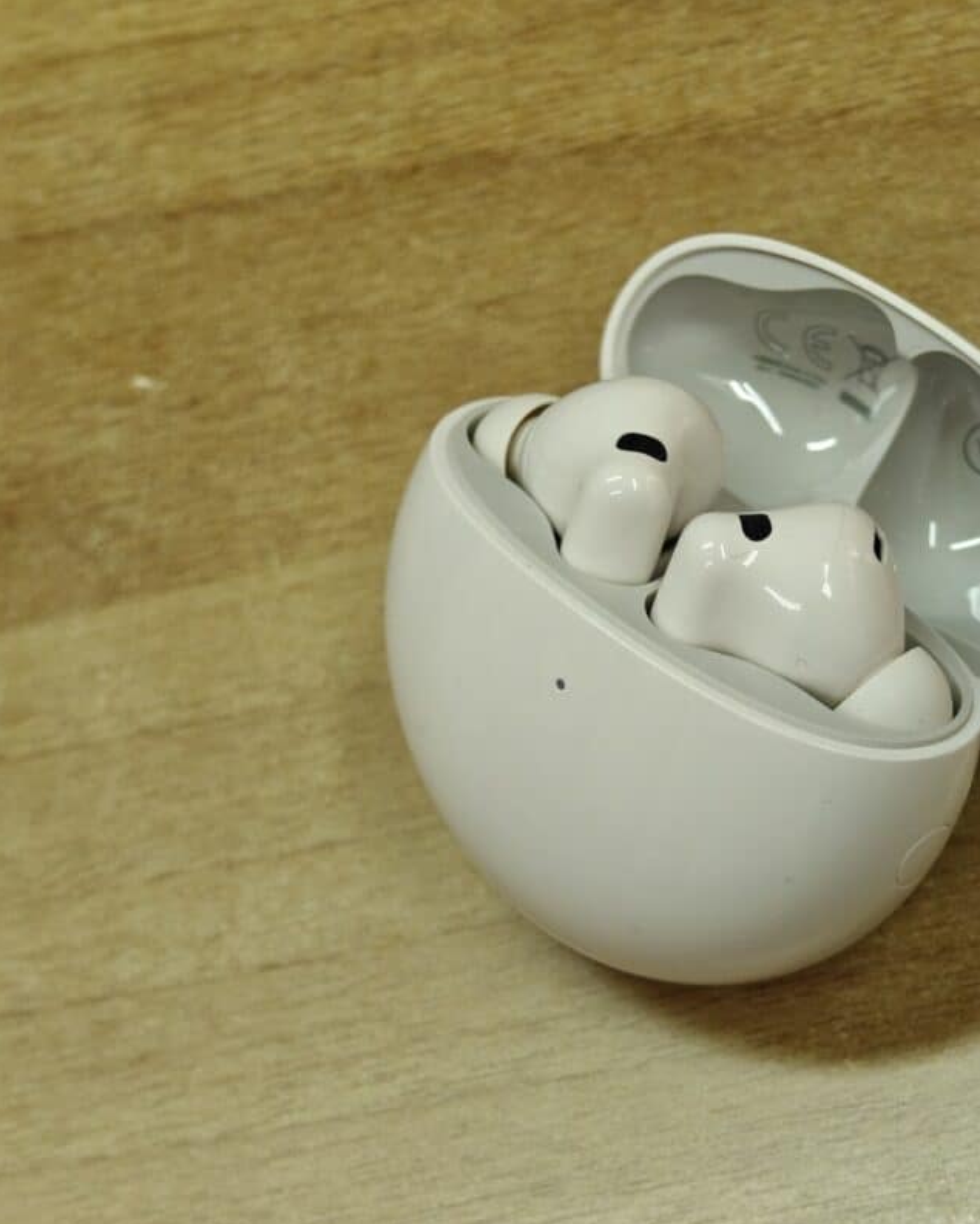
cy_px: 615
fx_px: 3334
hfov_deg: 16.6
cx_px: 767
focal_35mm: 92
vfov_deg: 20.8
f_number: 2.6
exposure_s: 1/100
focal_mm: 13.3
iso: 800
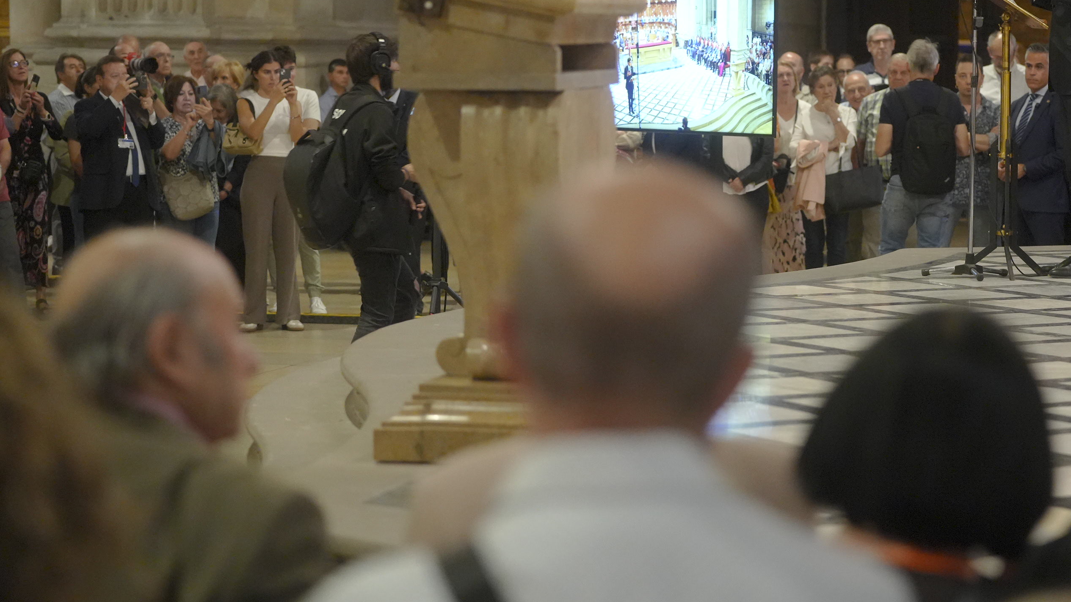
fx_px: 2925
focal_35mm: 103
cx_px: 687
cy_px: 187
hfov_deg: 20.7
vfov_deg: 11.7
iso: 6400
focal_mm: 71
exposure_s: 1/125
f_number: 2.8
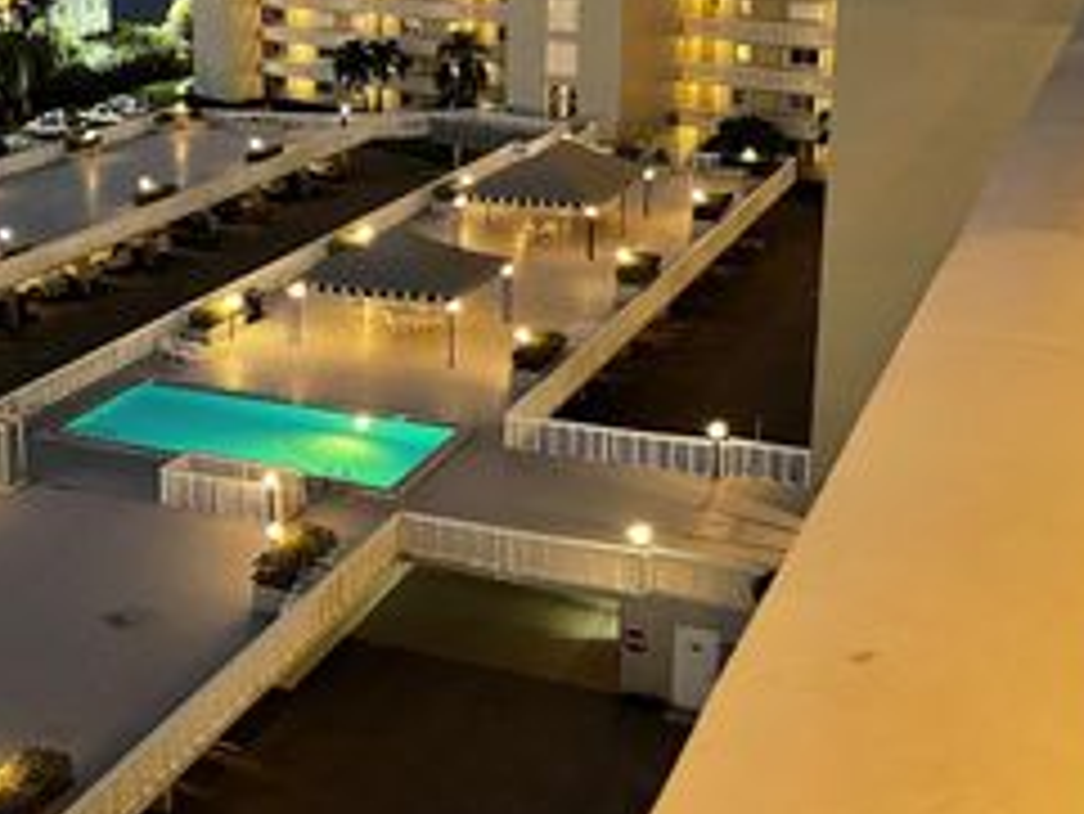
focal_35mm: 54
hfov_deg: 33.5
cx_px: 90
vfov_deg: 26.8
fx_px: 1692
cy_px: 241
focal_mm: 5.1
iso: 1000
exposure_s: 1/30
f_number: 1.6
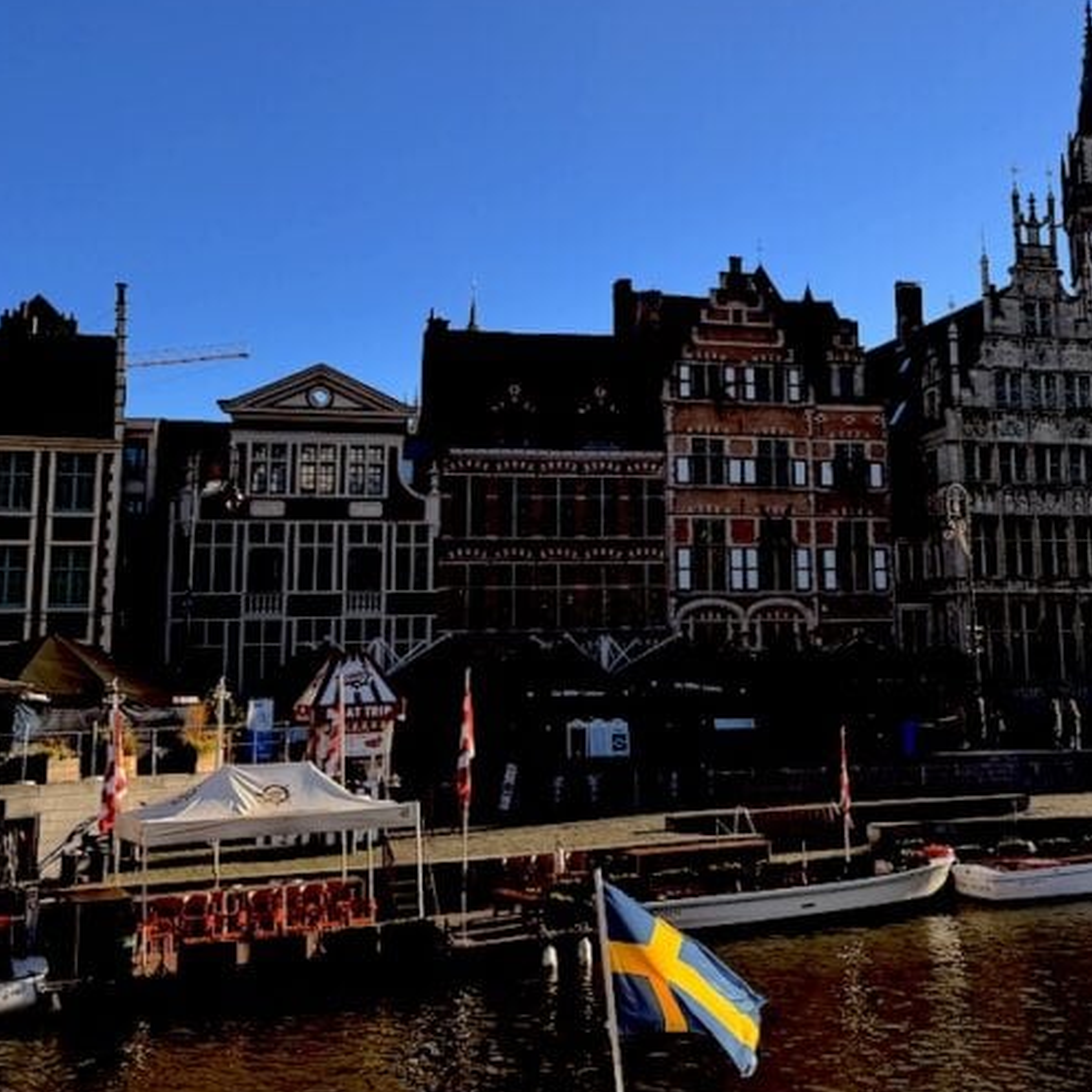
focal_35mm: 44
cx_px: 716
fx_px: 1570
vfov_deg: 37.9
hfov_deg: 38.0
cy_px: 360
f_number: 1.78
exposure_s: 1/4405
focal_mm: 6.76
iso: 80
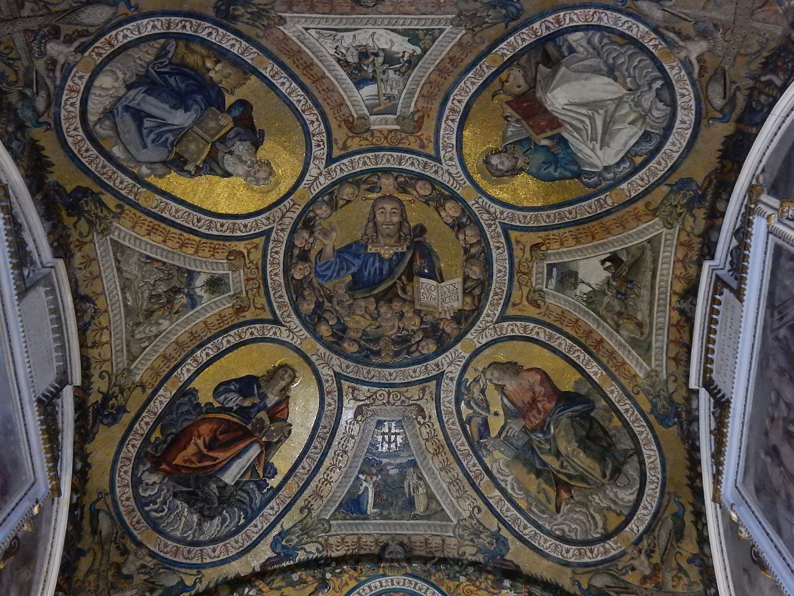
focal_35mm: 36
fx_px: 826
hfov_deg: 51.4
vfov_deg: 39.7
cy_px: 298
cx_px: 397
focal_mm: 6.4
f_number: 4
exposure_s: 1/30
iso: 1600
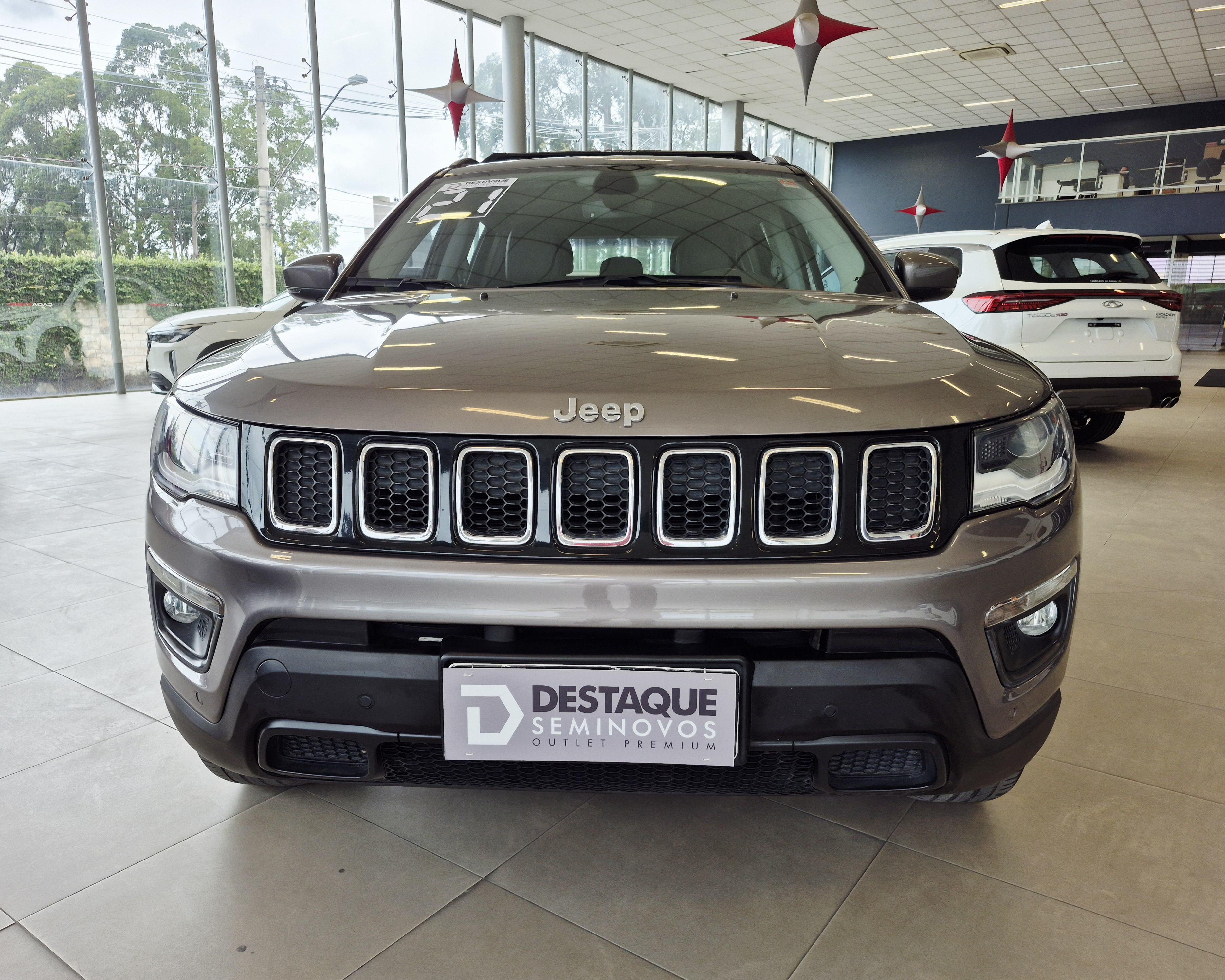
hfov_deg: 70.3
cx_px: 608
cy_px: 489
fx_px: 870
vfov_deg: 58.8
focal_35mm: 24
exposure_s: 1/356
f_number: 1.8
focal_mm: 5.4
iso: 25
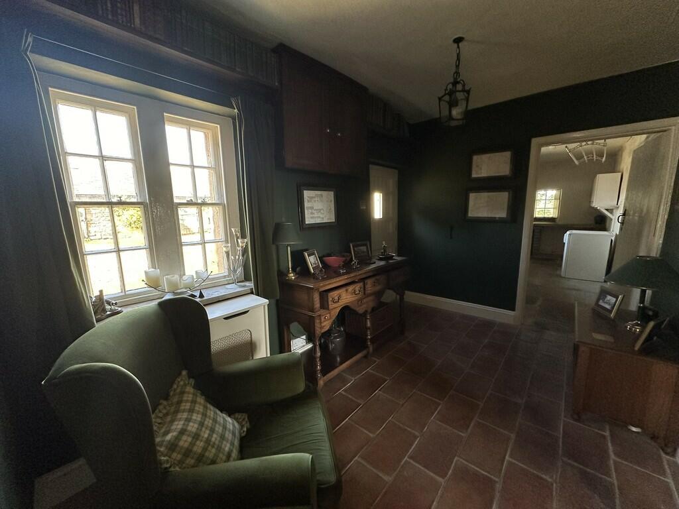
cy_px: 254
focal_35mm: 14
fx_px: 275
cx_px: 340
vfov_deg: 85.7
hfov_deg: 102.1
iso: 200
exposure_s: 1/99
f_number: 2.2
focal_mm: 2.22
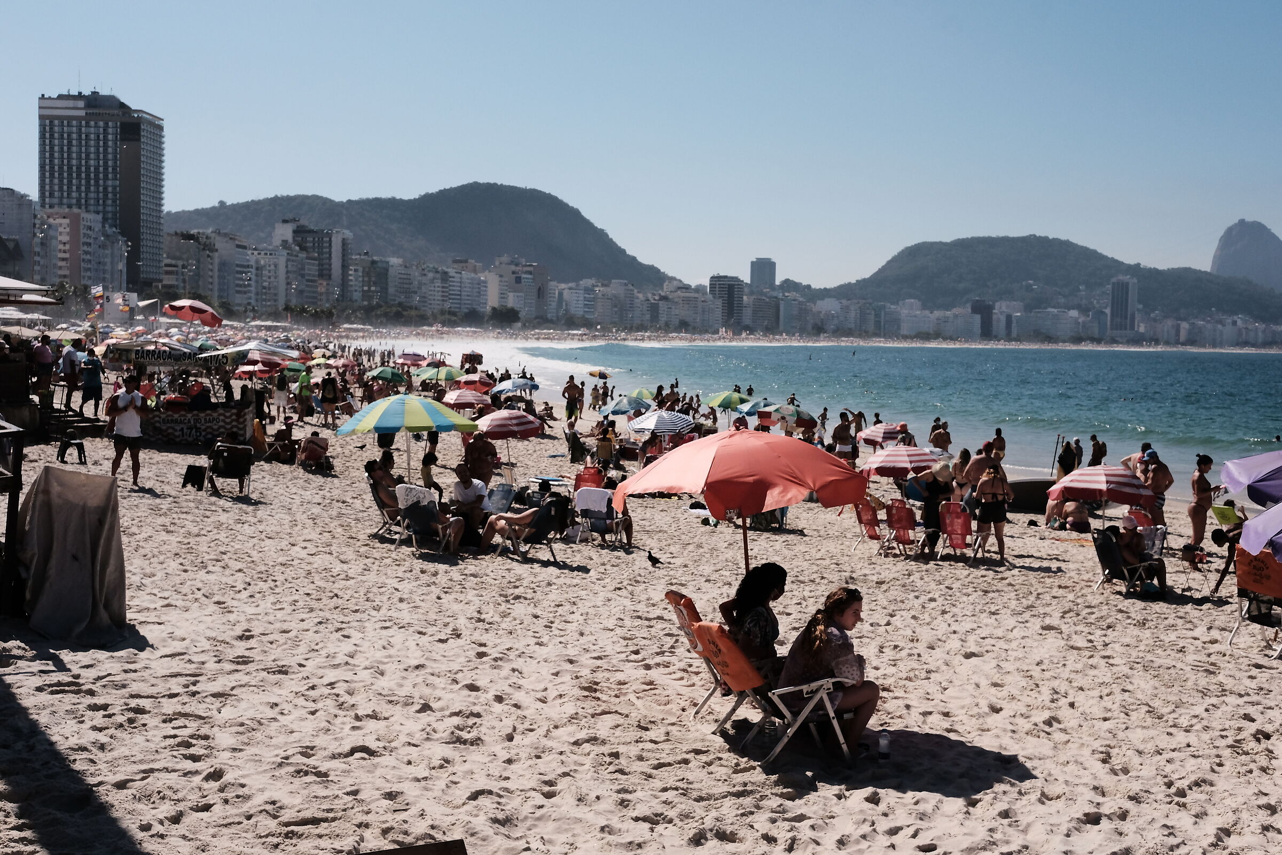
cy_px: 428
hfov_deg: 47.4
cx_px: 641
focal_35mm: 41
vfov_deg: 32.6
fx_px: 1460
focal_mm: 27
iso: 800
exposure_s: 1/2000
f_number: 10
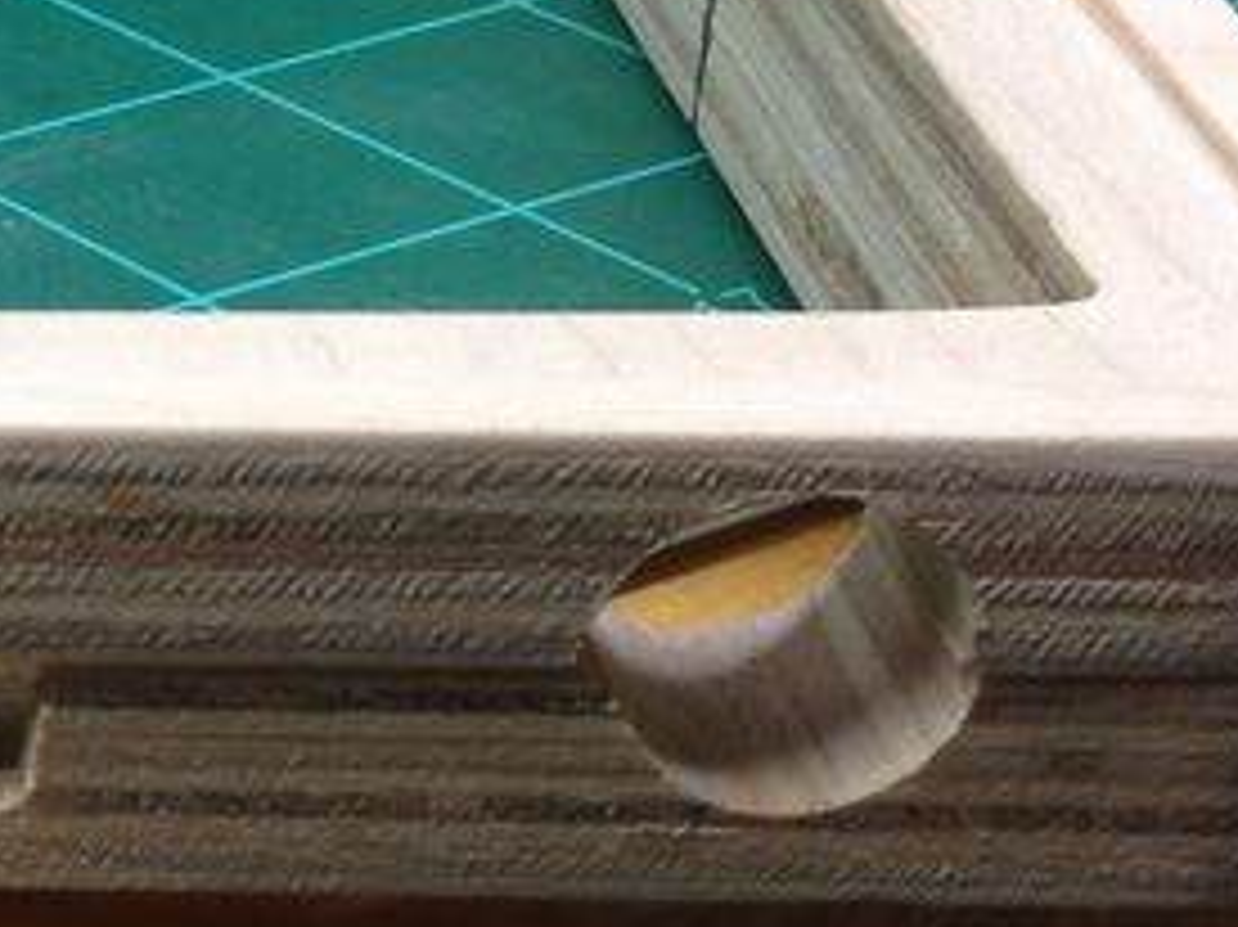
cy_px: 734
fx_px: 5148
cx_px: -864
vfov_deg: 10.3
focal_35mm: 144
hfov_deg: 12.7
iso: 50
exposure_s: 1/24
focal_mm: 4.13
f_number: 2.4
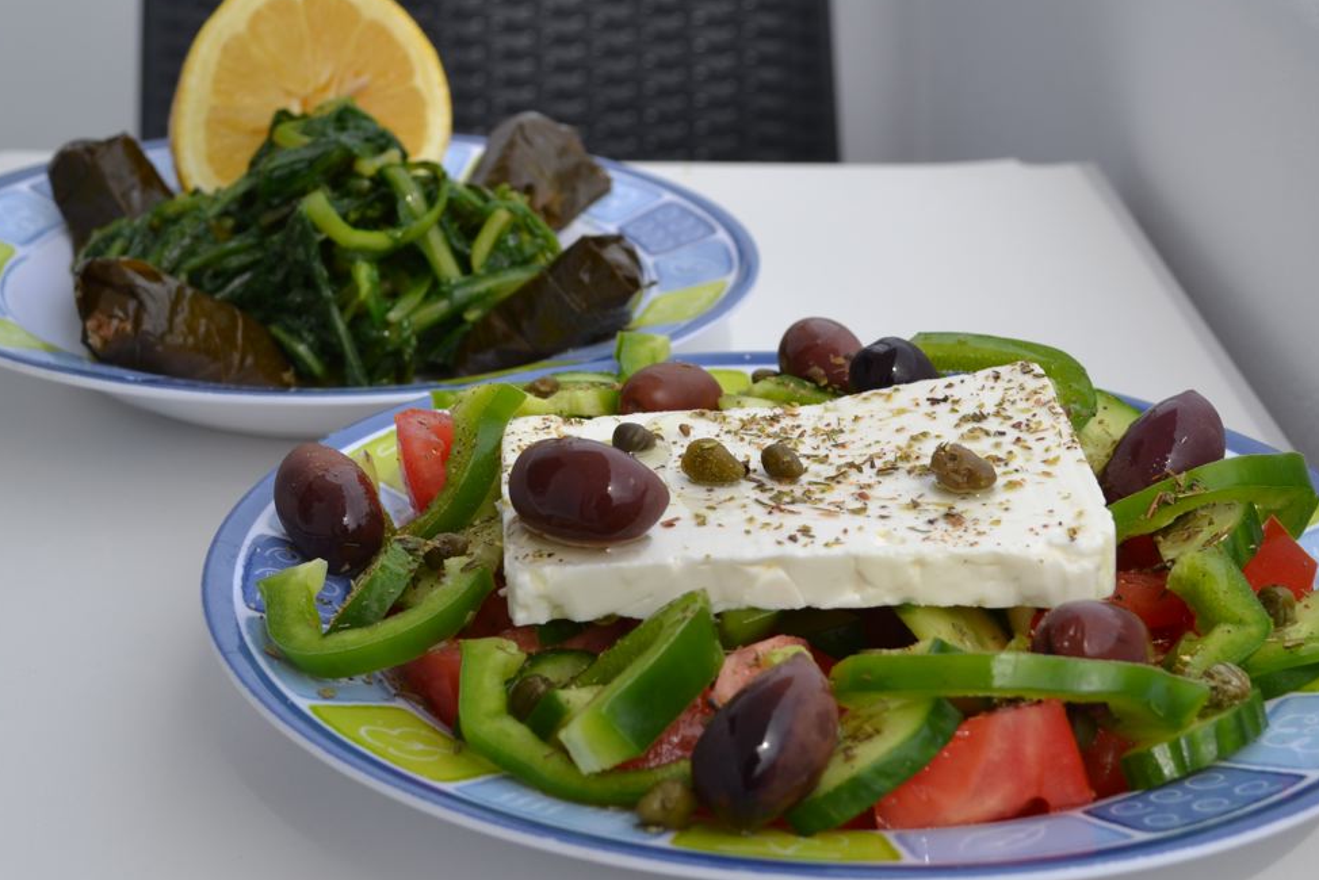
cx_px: 567
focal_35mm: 63
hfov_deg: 31.8
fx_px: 2309
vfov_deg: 21.6
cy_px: 410
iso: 100
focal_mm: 32
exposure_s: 1/200
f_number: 7.1
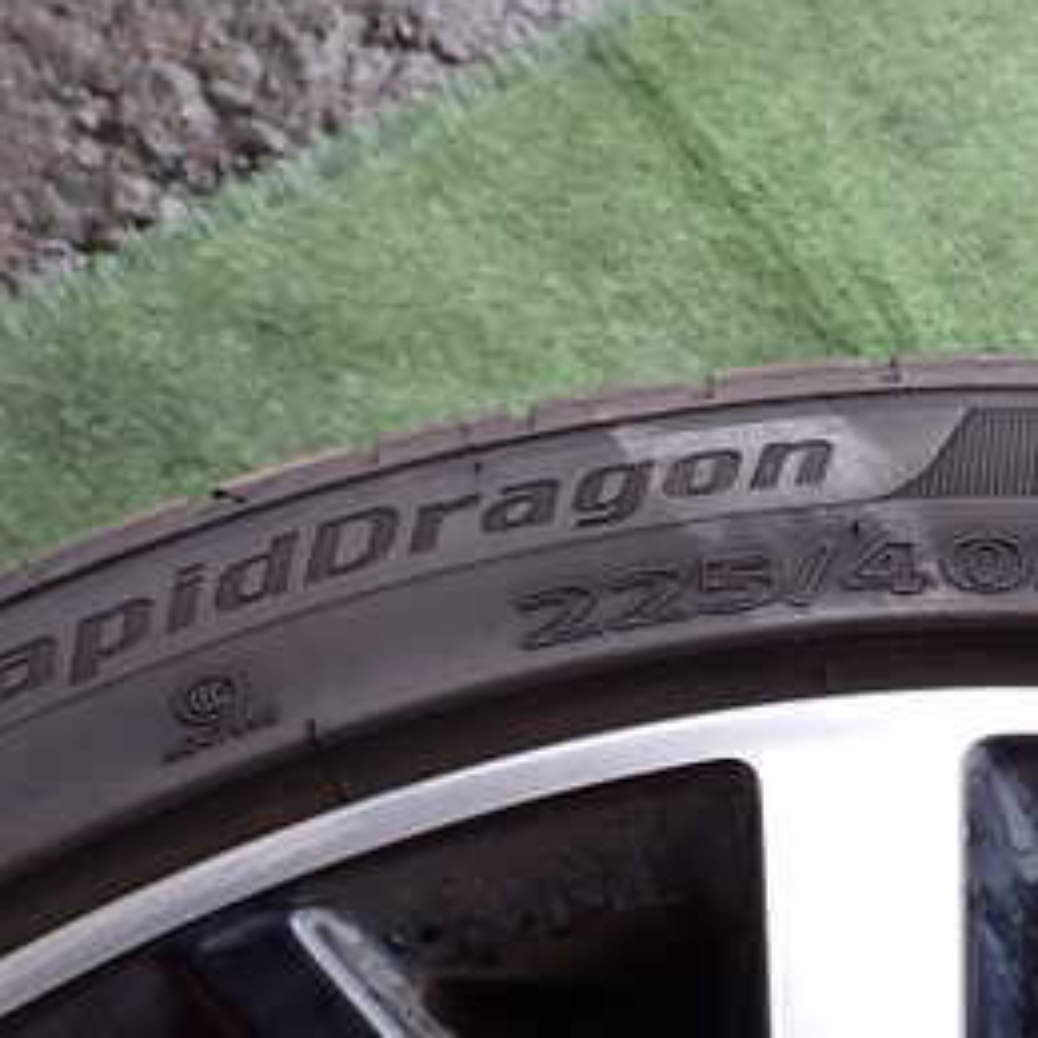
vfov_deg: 33.0
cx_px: 1002
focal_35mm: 51
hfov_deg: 31.3
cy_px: 723
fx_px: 1730
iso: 100
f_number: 2.8
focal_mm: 4.5
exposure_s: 1/125
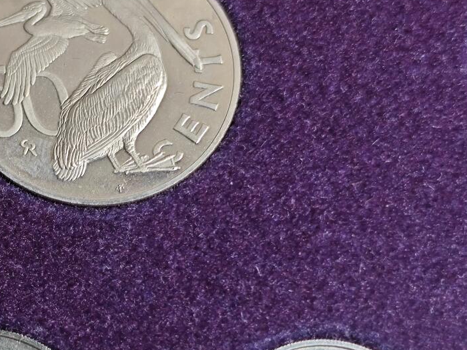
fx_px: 1322
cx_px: 65
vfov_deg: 15.0
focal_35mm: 98
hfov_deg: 19.7
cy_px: 266
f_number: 1.6
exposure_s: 1/50
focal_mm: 5.84
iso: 100
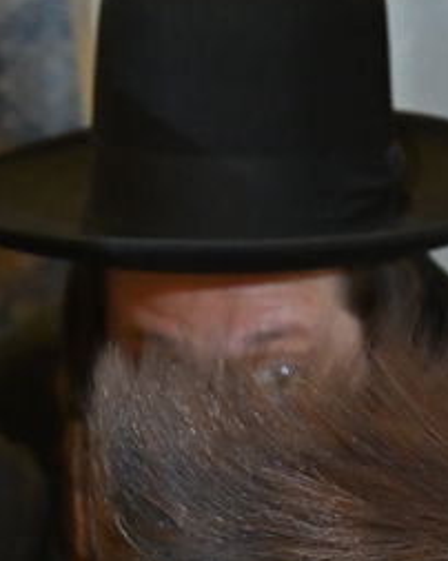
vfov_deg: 2.4
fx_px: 13358
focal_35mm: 805
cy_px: 932
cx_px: 131
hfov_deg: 1.9
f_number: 5
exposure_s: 1/200
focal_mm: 155
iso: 1600
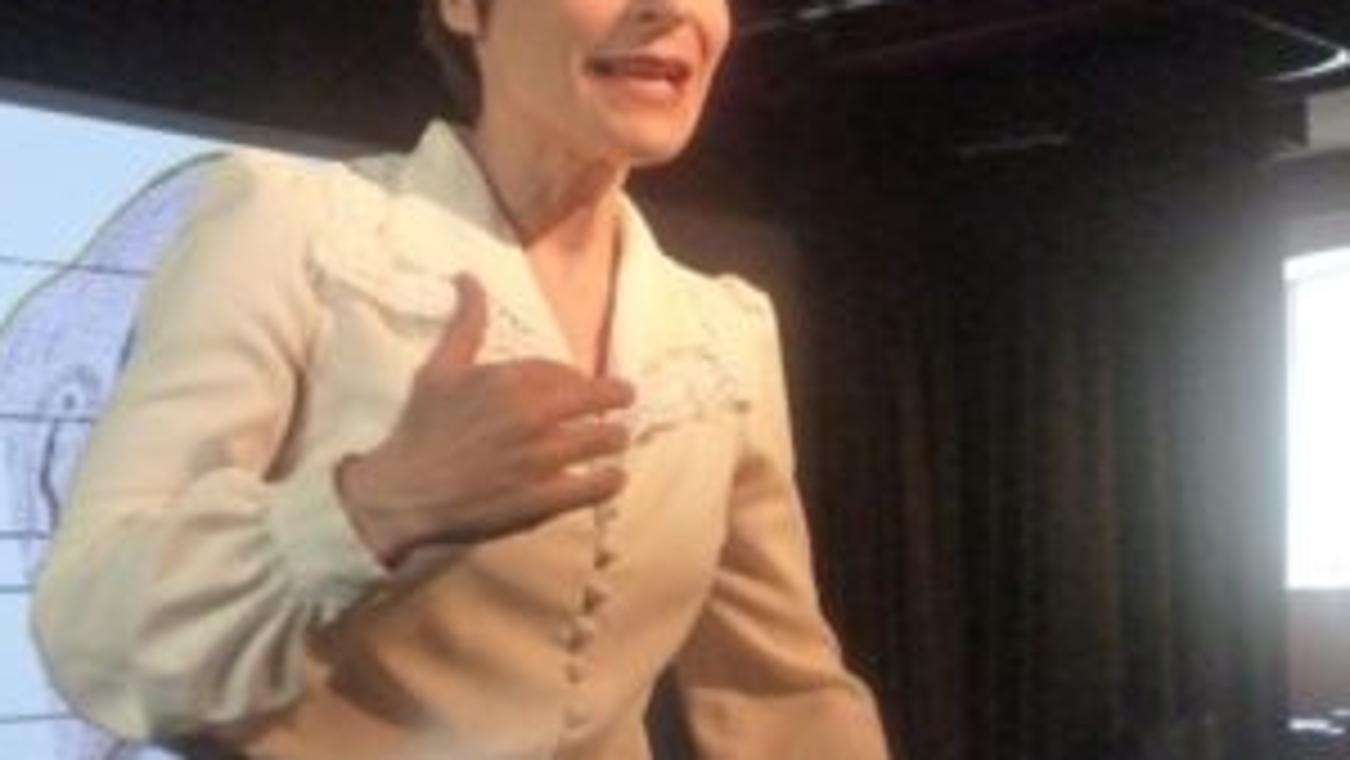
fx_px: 2292
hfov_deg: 32.7
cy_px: 319
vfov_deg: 18.8
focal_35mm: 64
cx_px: 558
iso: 1250
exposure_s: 1/100
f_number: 3.4
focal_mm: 7.9
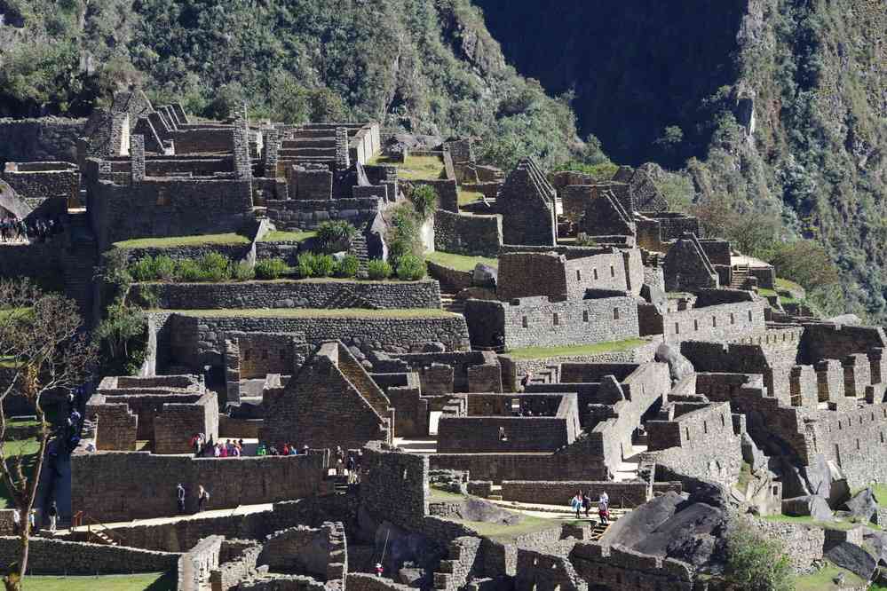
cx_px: 444
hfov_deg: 15.5
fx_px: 3252
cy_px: 296
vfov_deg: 10.4
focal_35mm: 132
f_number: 7.1
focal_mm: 87.5
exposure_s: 1/125
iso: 200
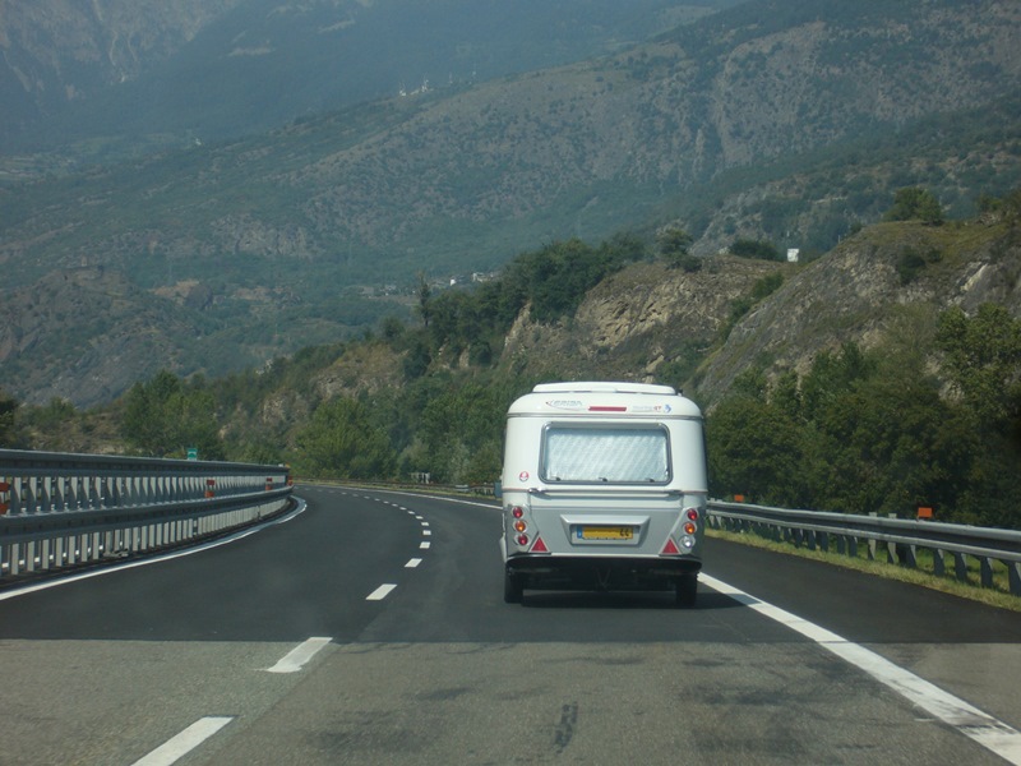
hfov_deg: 18.7
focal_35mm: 105
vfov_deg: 14.1
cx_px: 510
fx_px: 3097
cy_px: 383
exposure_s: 1/400
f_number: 5
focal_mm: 17.4
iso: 80
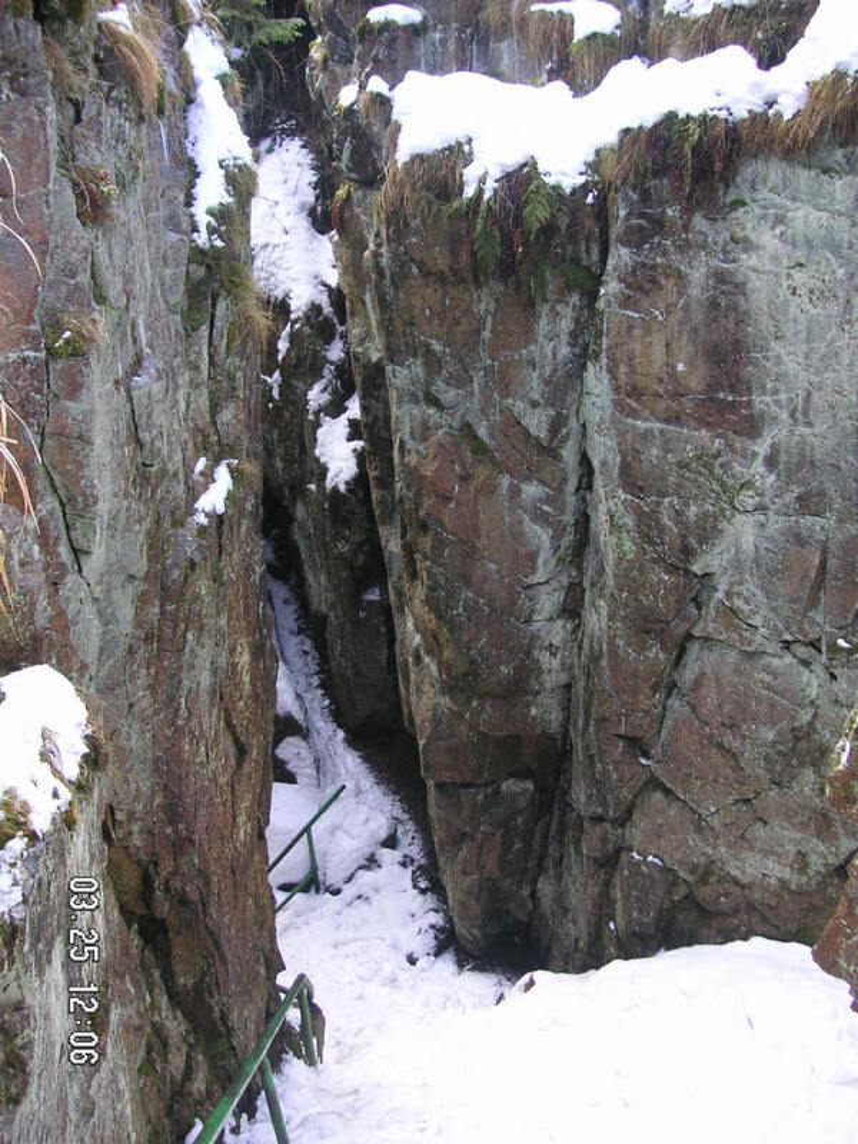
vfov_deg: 50.1
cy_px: 572
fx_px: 1223
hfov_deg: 38.7
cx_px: 429
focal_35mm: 37
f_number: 2.8
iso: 50
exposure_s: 1/45
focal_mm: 6.1
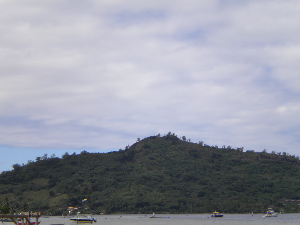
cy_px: 112
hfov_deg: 18.7
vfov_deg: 14.1
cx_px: 150
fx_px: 910
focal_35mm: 105
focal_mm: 18.9
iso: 80
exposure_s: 1/272
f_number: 8.5
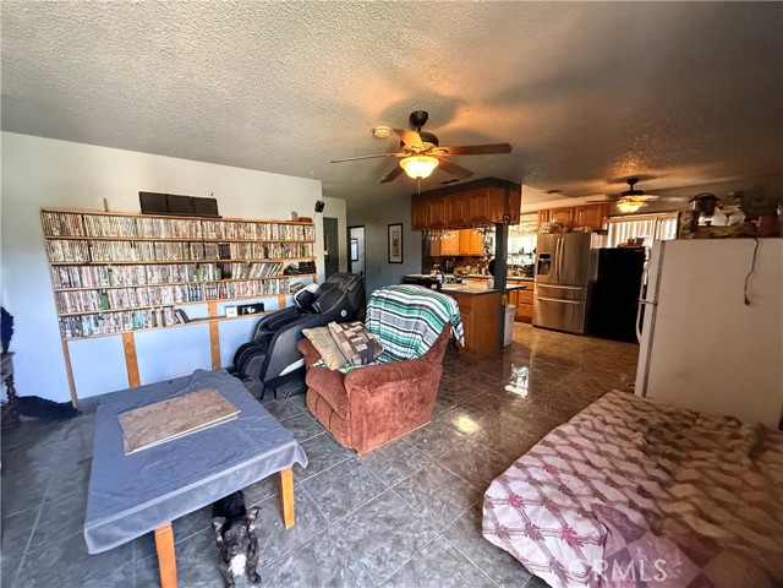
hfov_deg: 102.1
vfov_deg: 85.7
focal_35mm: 14
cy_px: 294
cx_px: 392
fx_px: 317
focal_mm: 2.22
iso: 800
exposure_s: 1/60
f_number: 2.2
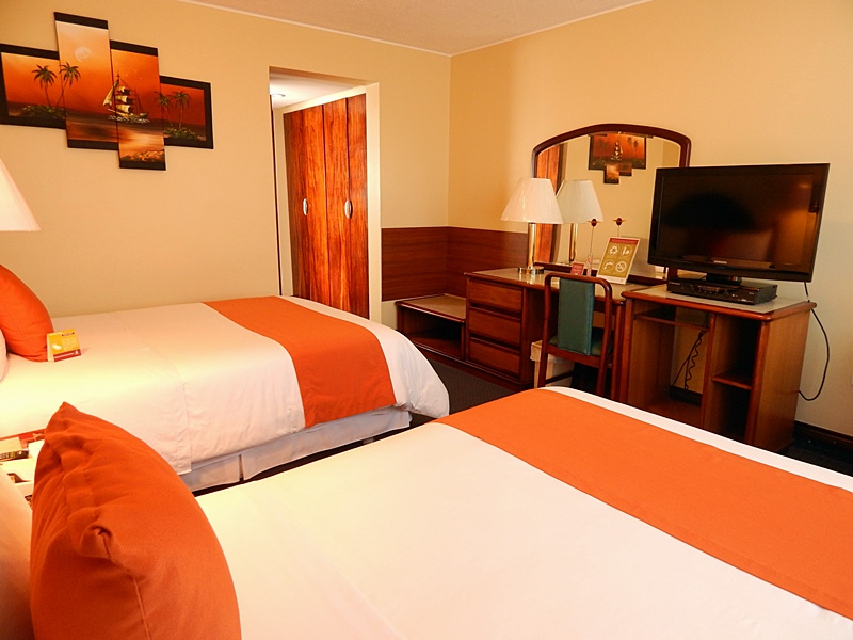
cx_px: 426
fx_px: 567
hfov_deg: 73.9
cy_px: 320
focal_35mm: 23
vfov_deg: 58.9
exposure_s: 1/30
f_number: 3
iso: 200
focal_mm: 4
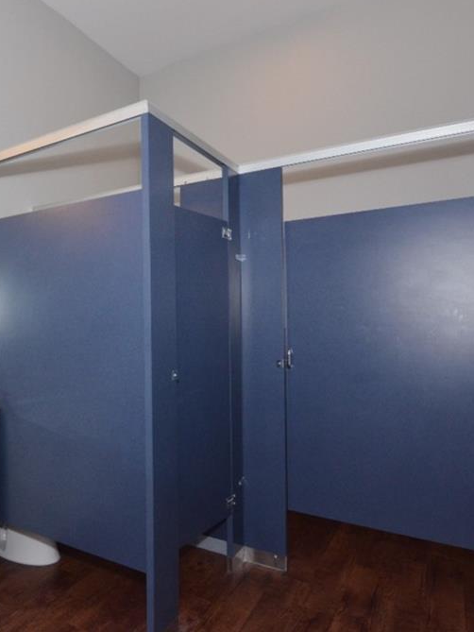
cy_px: 312
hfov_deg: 50.4
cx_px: 84
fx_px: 463
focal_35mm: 25
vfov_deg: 68.6
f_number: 10
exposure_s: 1/100
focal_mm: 11.5
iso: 1600
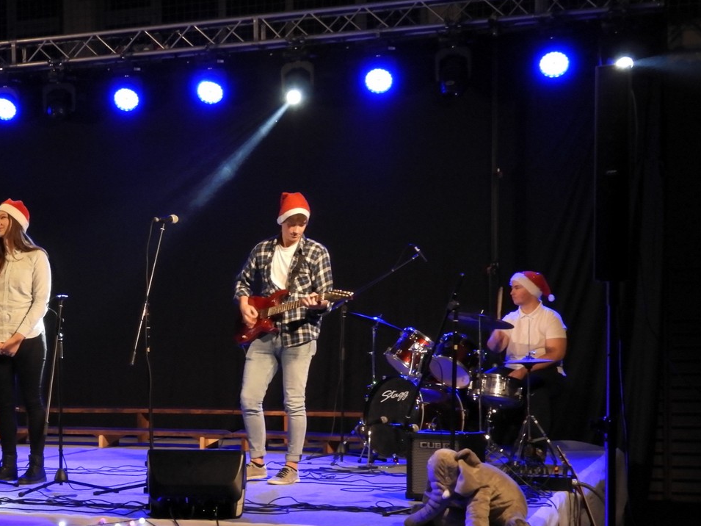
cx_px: 115
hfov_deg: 28.2
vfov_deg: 21.8
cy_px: 369
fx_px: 1357
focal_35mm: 67
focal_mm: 7.2
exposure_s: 1/50
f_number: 3.8
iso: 800
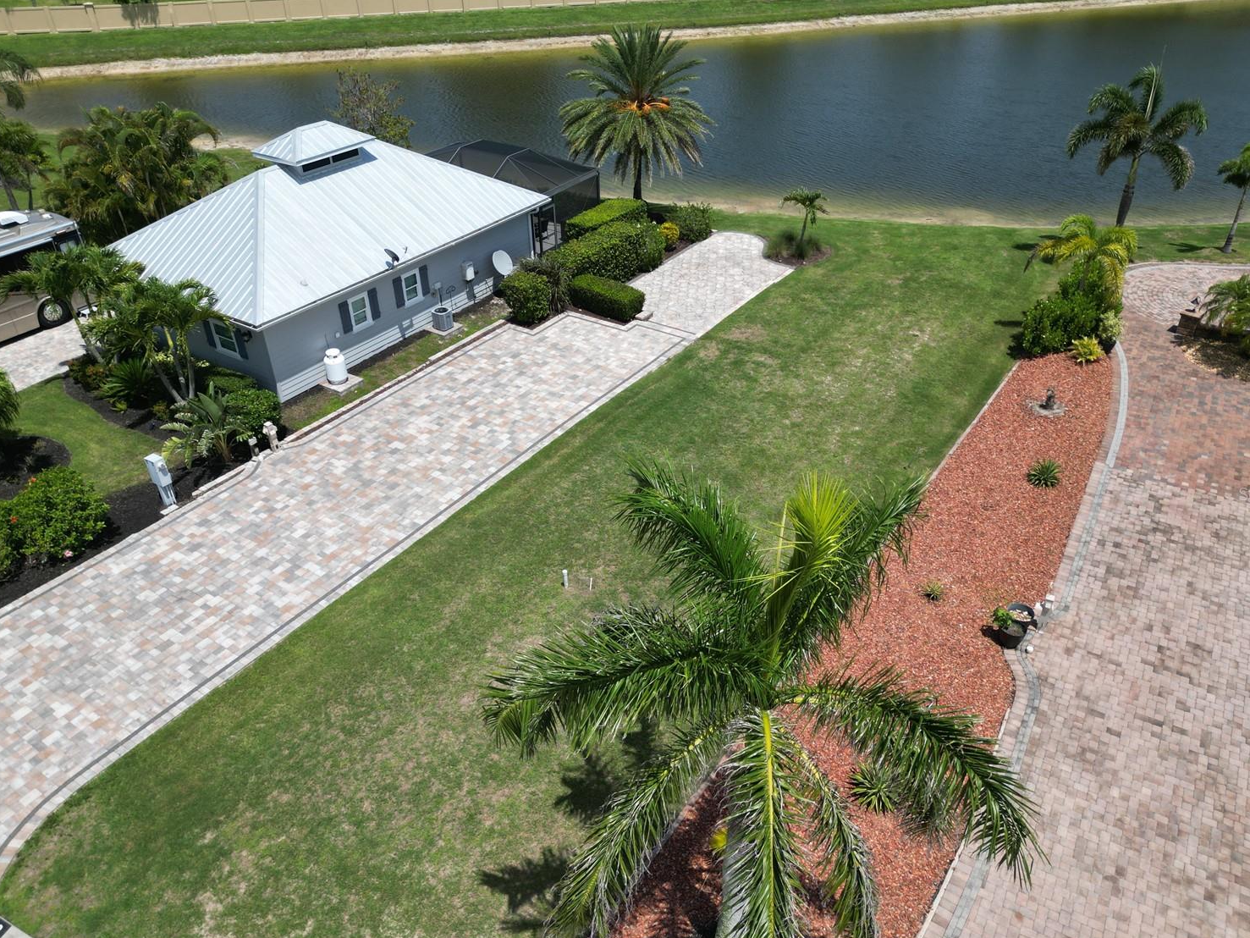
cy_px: 494
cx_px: 642
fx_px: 939
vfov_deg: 53.0
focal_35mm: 26
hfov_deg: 67.3
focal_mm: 6.72
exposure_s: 1/4000
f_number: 1.7
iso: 120
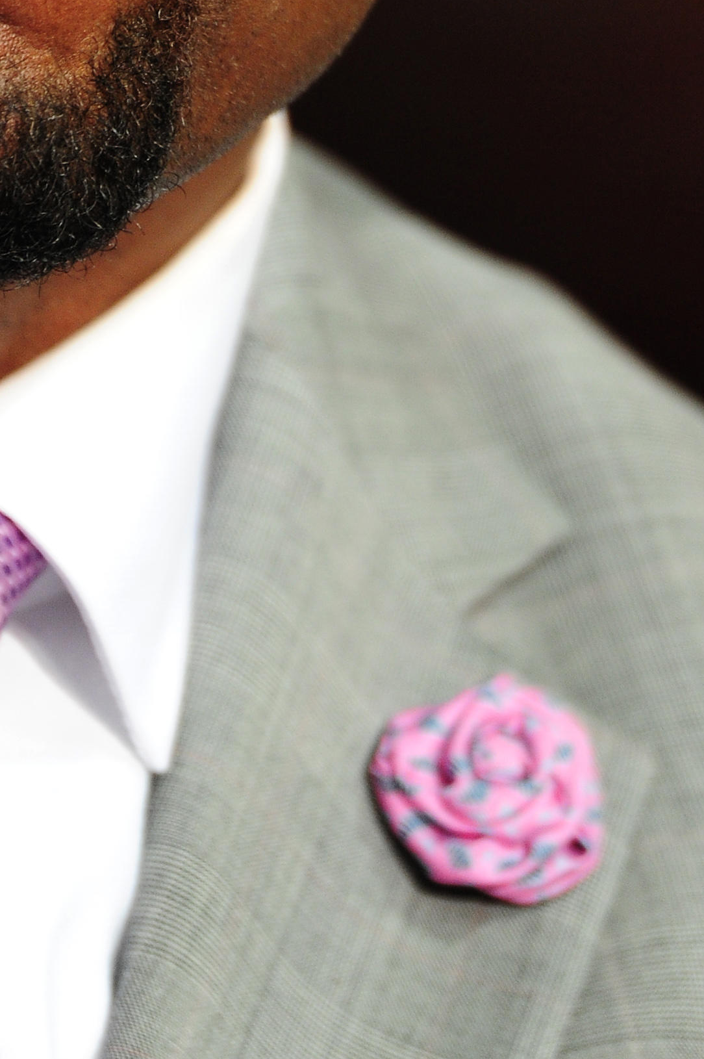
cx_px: -26
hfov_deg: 0.9
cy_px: -236
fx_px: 46040
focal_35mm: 1567
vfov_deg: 1.3
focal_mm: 600
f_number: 4.5
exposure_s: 1/500
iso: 1600
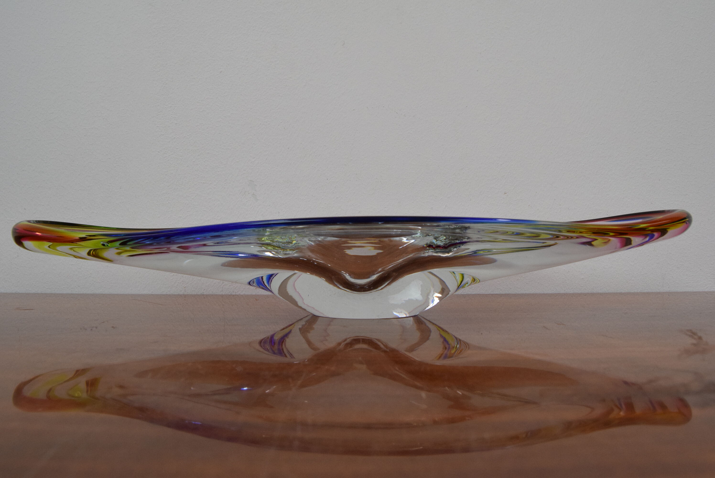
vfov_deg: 48.0
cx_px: 358
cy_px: 239
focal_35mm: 27
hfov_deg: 67.3
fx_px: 537
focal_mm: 18
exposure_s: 1/320
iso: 1600
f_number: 9
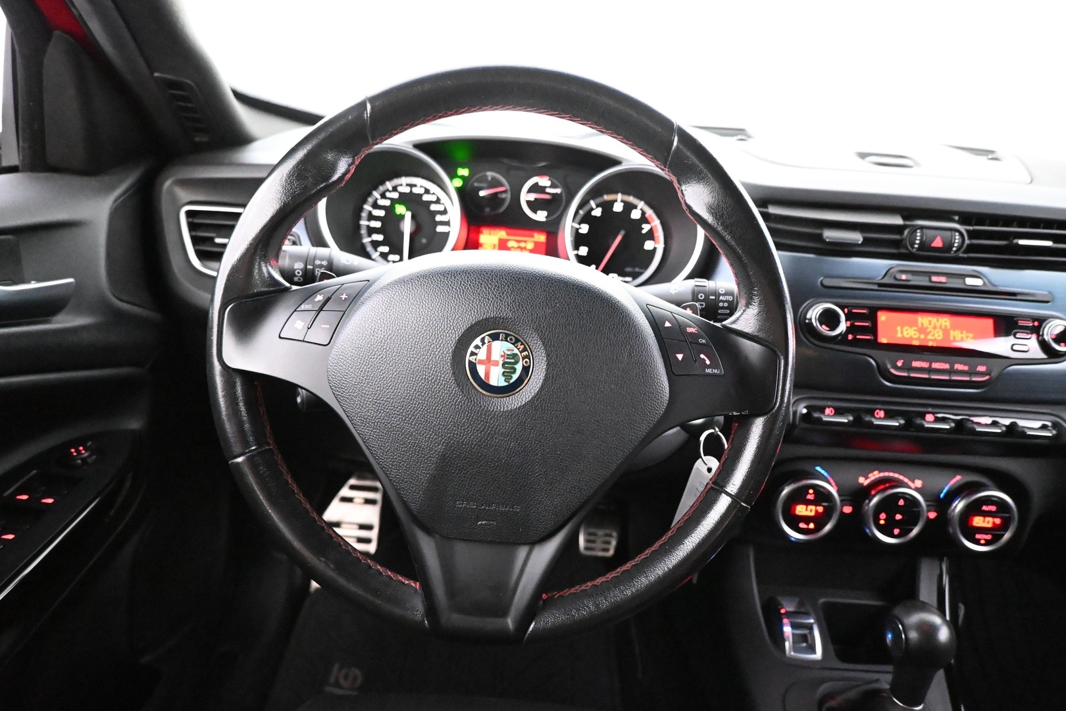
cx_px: 533
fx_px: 711
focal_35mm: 24
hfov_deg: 73.7
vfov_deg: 53.1
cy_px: 356
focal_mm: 16
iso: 12800
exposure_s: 1/30
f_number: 3.5
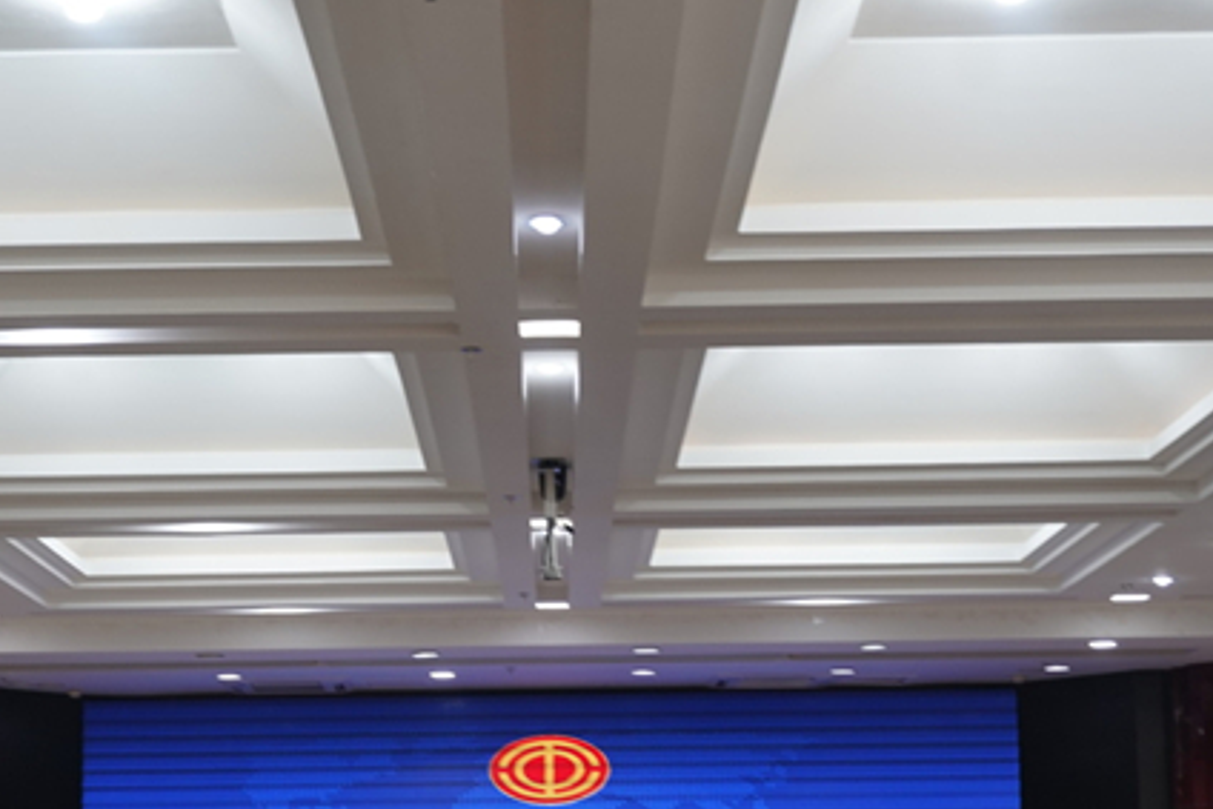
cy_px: 647
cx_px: 526
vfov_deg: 19.0
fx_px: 2393
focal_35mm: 71
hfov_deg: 28.4
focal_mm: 29
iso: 400
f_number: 4.5
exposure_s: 1/60
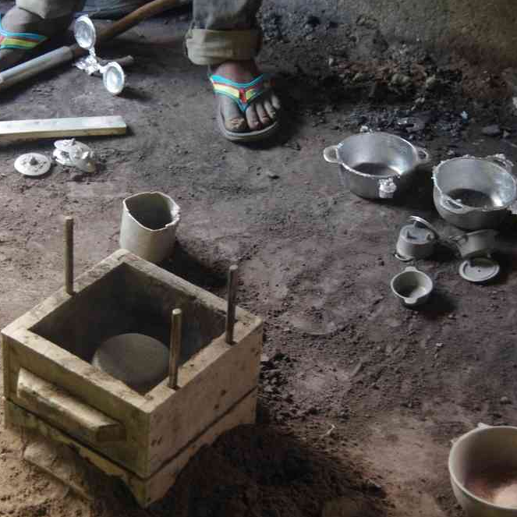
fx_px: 1622
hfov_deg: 18.0
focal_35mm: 96
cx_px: 141
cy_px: 258
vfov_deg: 18.1
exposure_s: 1/10
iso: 3200
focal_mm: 50
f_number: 6.3
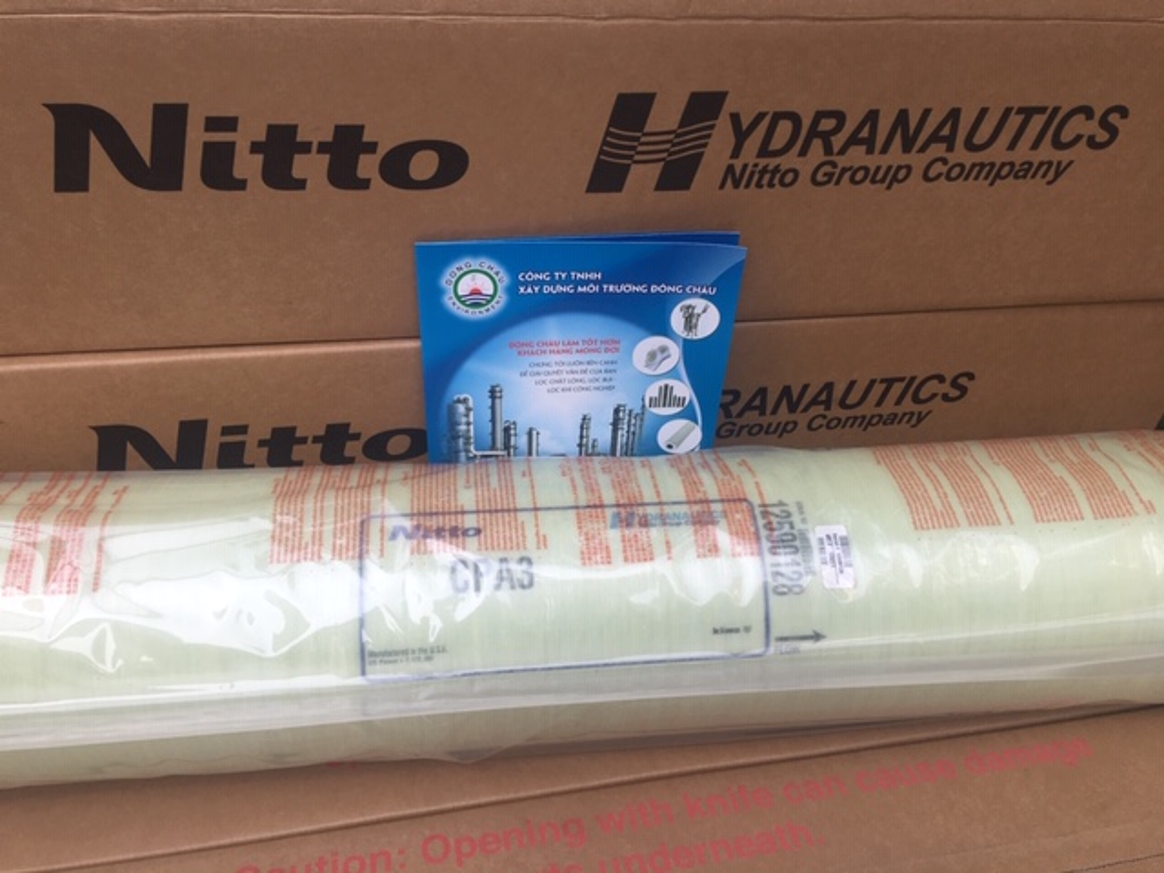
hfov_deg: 61.7
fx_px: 975
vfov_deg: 48.2
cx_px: 582
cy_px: 436
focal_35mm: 29
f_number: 2.2
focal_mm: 4.15
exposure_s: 1/509
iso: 25
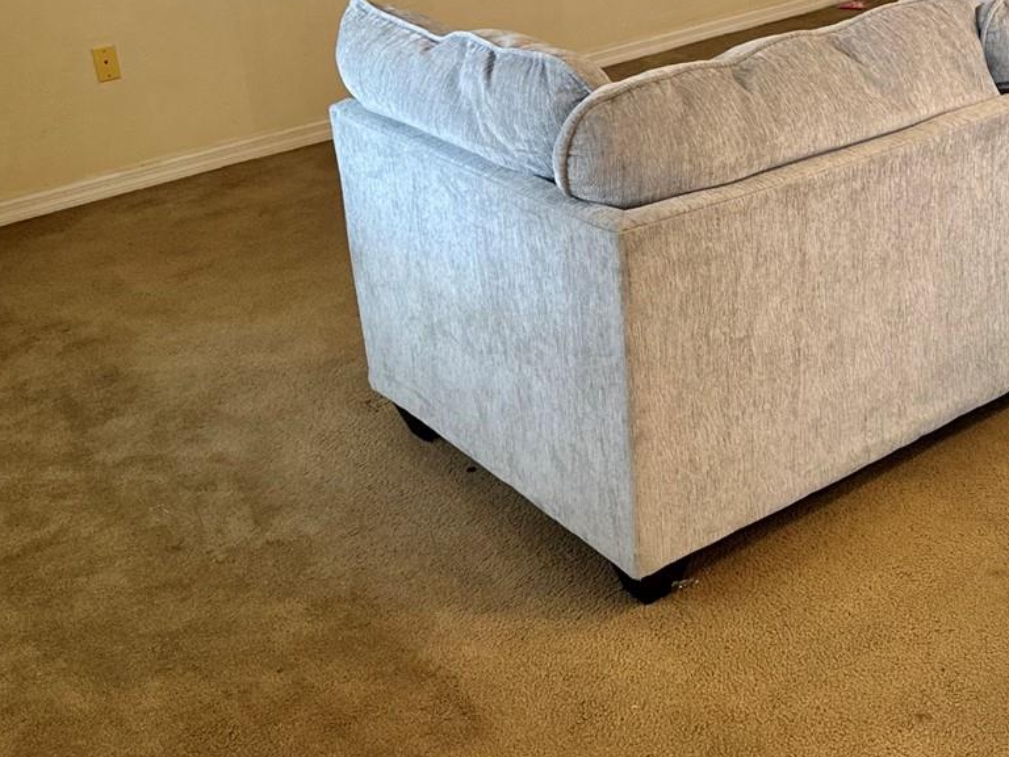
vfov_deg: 28.8
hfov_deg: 37.3
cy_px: 209
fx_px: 1457
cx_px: 745
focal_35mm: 50
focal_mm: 6.76
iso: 320
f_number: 1.78
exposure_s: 1/60
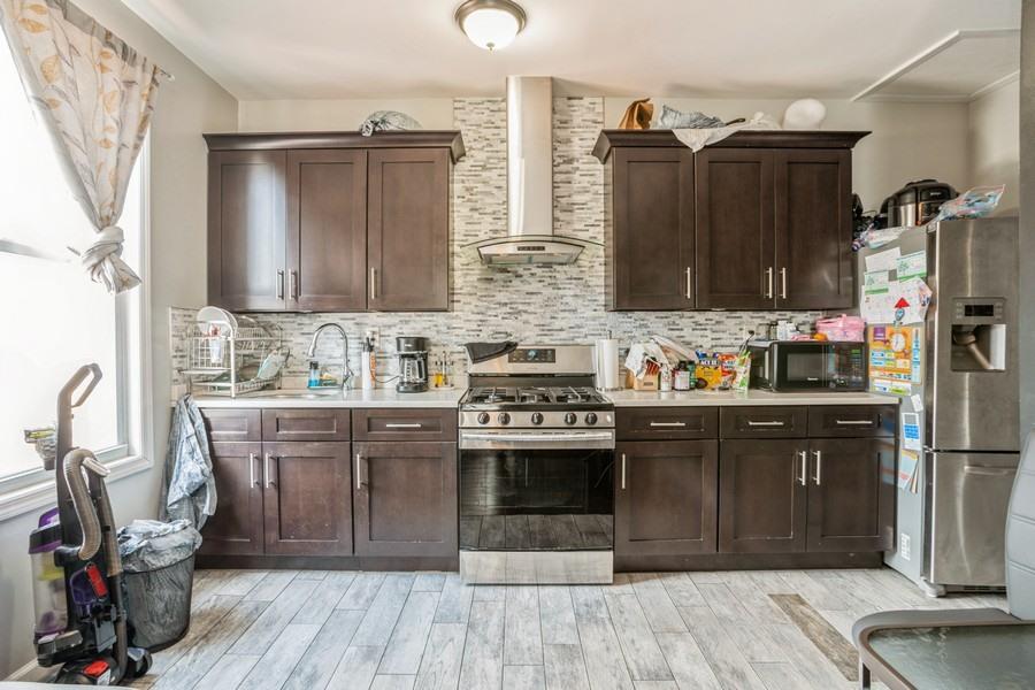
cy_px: 345
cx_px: 518
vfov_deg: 70.4
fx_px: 489
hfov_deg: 93.3
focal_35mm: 17
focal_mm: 17
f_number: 8
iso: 100
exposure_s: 1
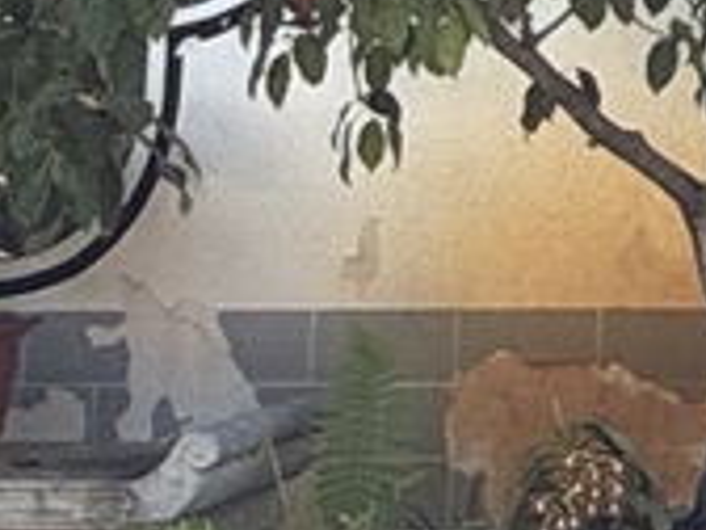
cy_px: -404
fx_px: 3365
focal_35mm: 165
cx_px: 1807
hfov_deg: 10.1
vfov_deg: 8.7
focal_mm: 2.22
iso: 25
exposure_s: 1/243
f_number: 2.2
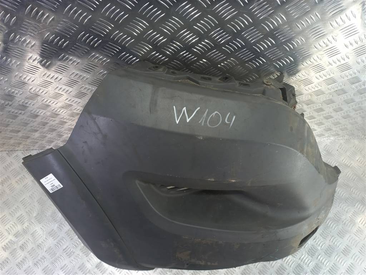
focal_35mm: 25
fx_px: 264
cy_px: 138
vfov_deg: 54.9
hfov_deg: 69.4
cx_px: 183
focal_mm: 4.6
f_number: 1.8
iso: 80
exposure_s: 1/50
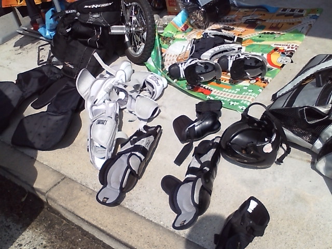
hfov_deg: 61.7
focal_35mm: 29
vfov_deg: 48.2
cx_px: 166
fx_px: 278
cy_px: 124
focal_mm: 3.73
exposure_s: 1/1000
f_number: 3.5
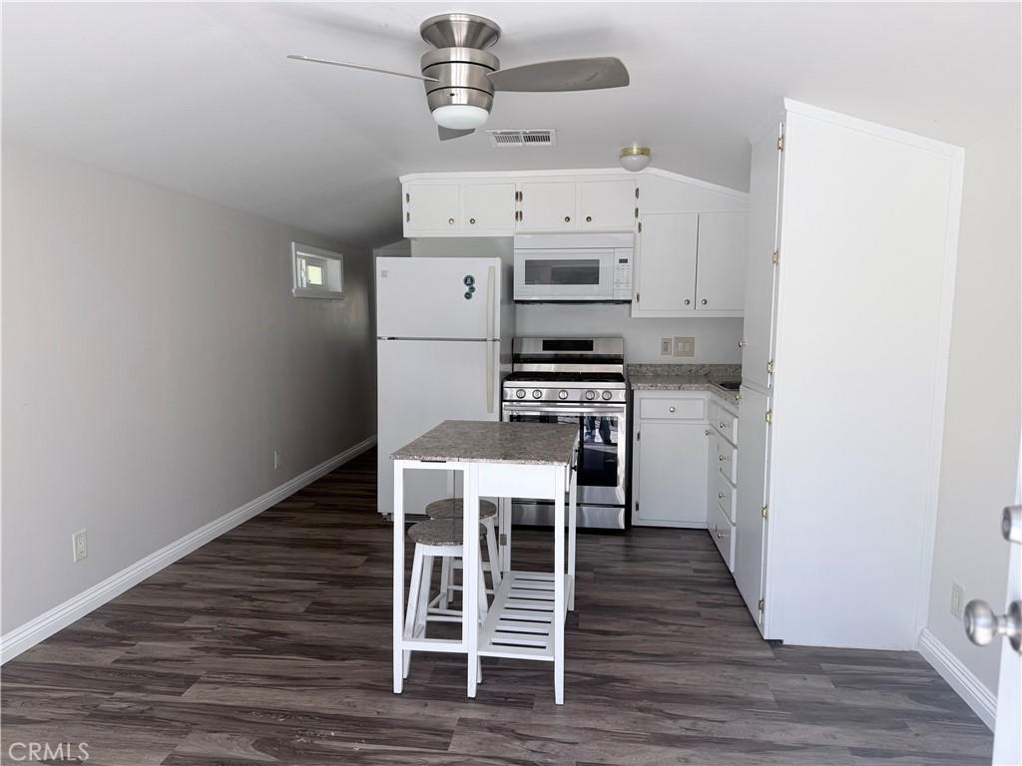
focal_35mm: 24
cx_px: 511
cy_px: 383
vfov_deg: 56.8
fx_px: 709
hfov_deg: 71.6
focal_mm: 6.76
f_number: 1.78
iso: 80
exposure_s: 1/456
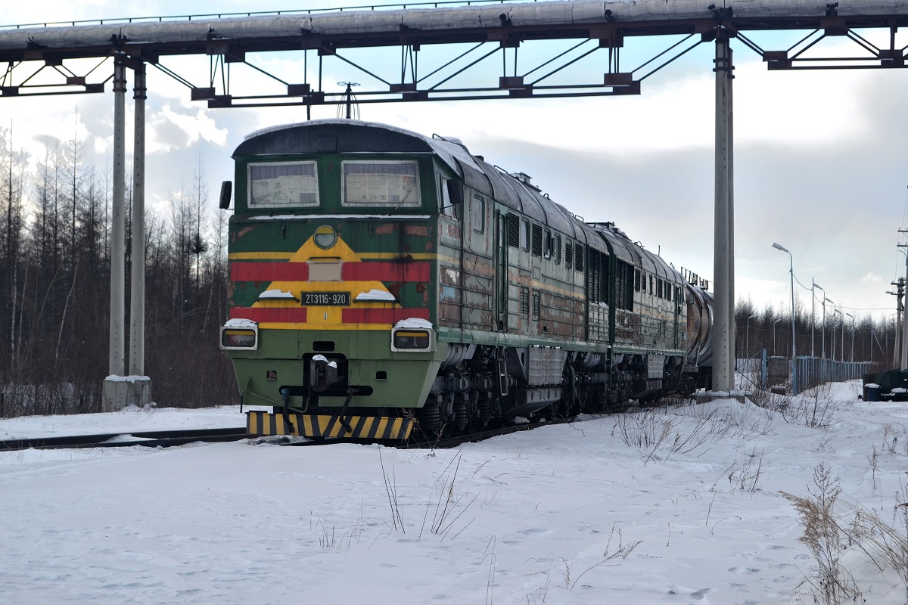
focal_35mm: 66
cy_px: 302
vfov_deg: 20.6
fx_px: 1665
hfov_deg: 30.5
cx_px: 454
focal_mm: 44
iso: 100
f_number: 7.1
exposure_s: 1/200
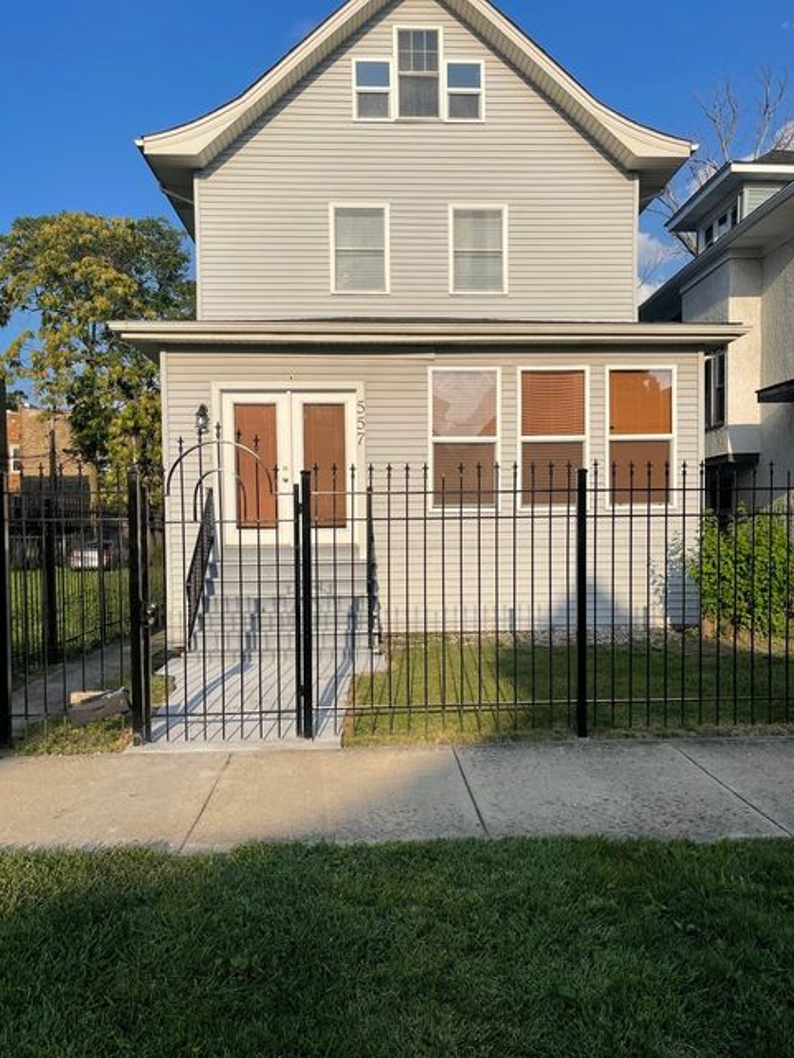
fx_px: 795
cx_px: 411
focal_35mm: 26
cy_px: 549
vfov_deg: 67.3
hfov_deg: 53.1
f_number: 1.6
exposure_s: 1/4717
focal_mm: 5.1
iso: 32
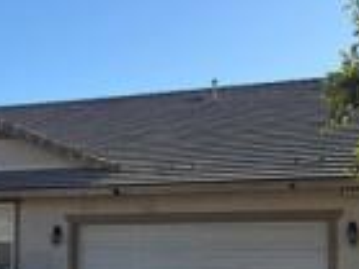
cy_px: 238
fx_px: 715
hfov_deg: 27.3
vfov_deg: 20.9
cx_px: 46
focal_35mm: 69
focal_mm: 6.76
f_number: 1.78
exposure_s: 1/3145
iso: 80
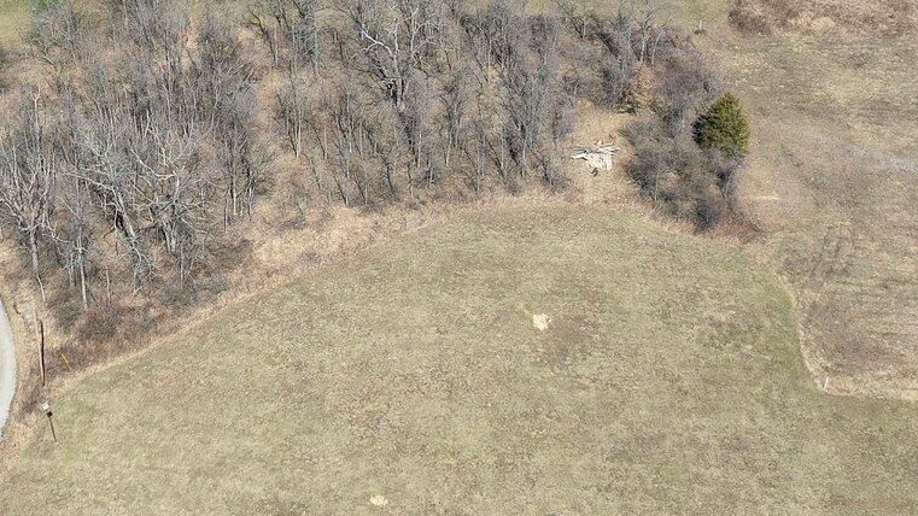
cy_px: -157
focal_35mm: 62
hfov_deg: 33.7
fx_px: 1509
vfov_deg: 18.1
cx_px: 368
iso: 100
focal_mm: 8.38
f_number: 2.8
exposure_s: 1/1600
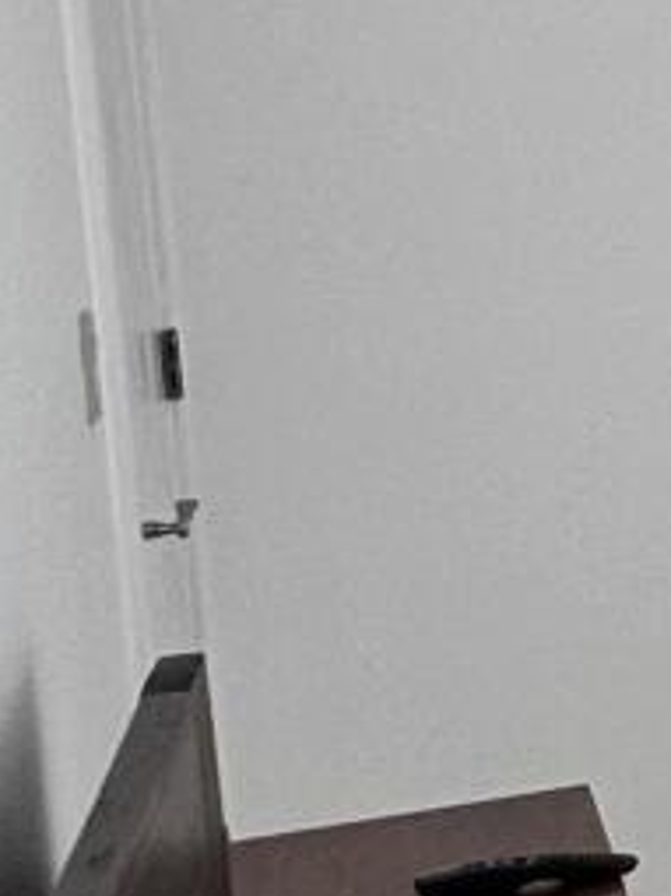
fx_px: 2845
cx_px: 2150
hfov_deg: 9.6
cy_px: 271
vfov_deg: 17.8
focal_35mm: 110
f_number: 2.2
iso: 64
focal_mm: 2.22
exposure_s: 1/99
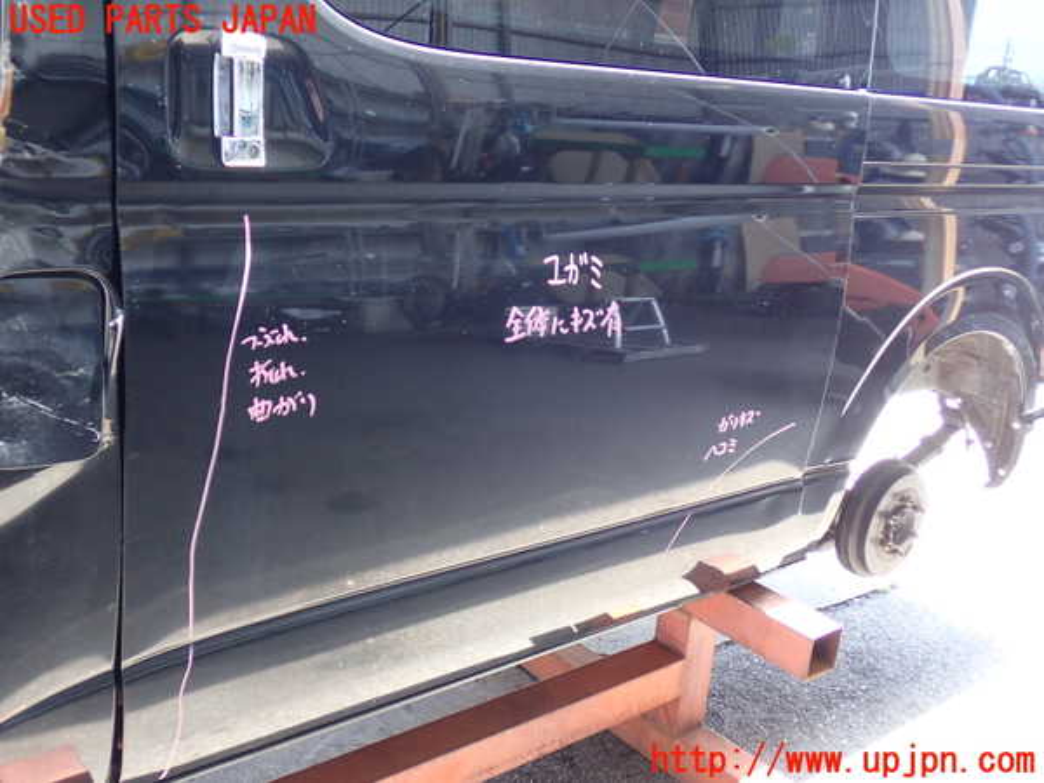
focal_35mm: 36
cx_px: 522
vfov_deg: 39.7
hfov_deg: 51.4
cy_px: 392
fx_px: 1086
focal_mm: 6.37
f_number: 2.5
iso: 200
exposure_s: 1/60
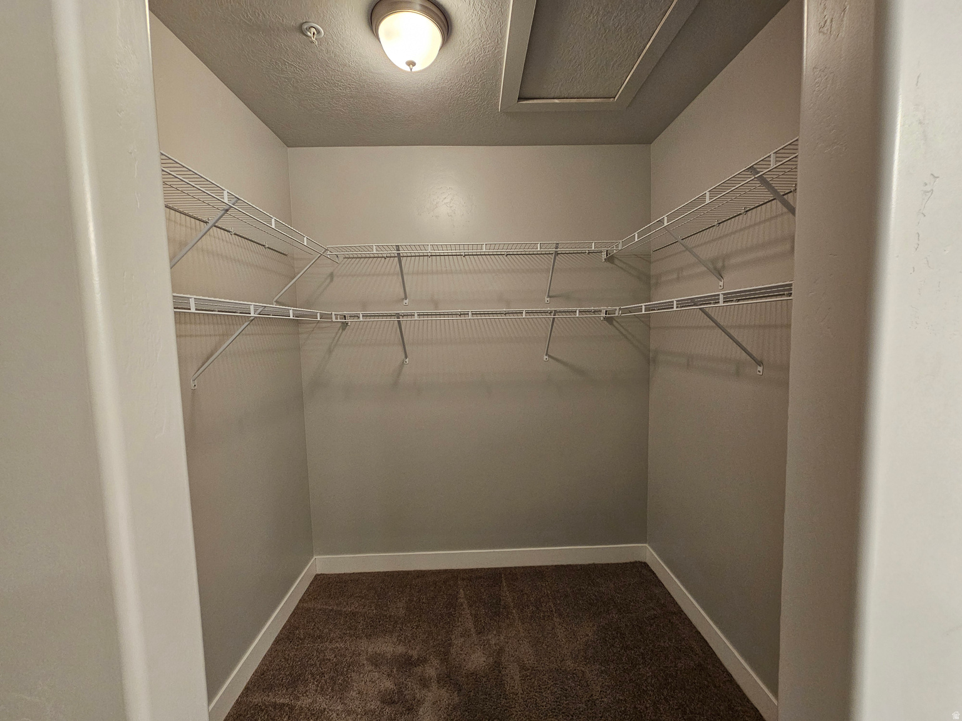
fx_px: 361
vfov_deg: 89.9
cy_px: 360
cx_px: 481
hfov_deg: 106.2
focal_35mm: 13
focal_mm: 2.2
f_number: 2.2
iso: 320
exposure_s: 1/30
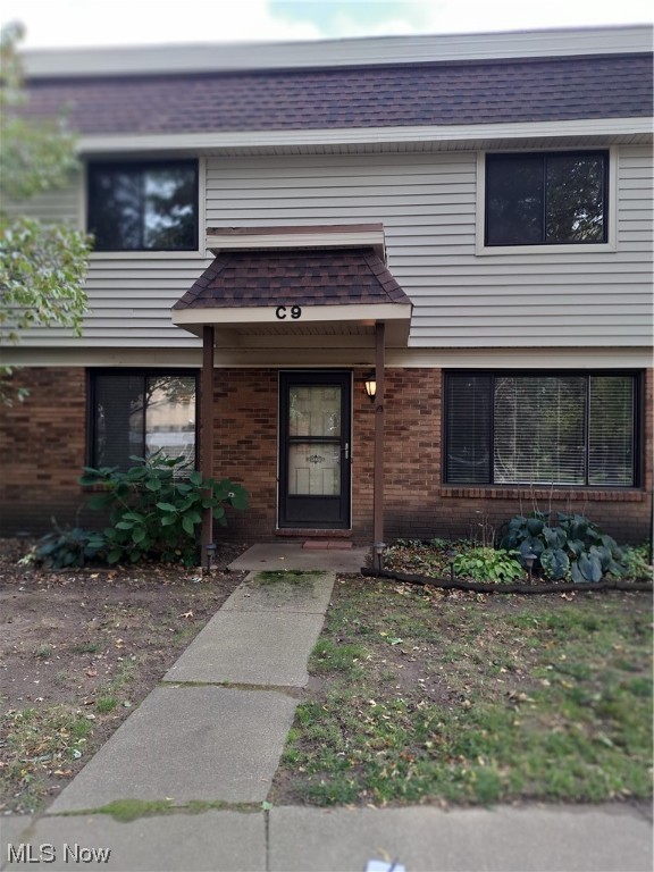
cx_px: 327
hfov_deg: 56.8
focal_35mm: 24
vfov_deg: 71.6
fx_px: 605
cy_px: 436
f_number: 1.8
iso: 50
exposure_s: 1/120
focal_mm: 5.23
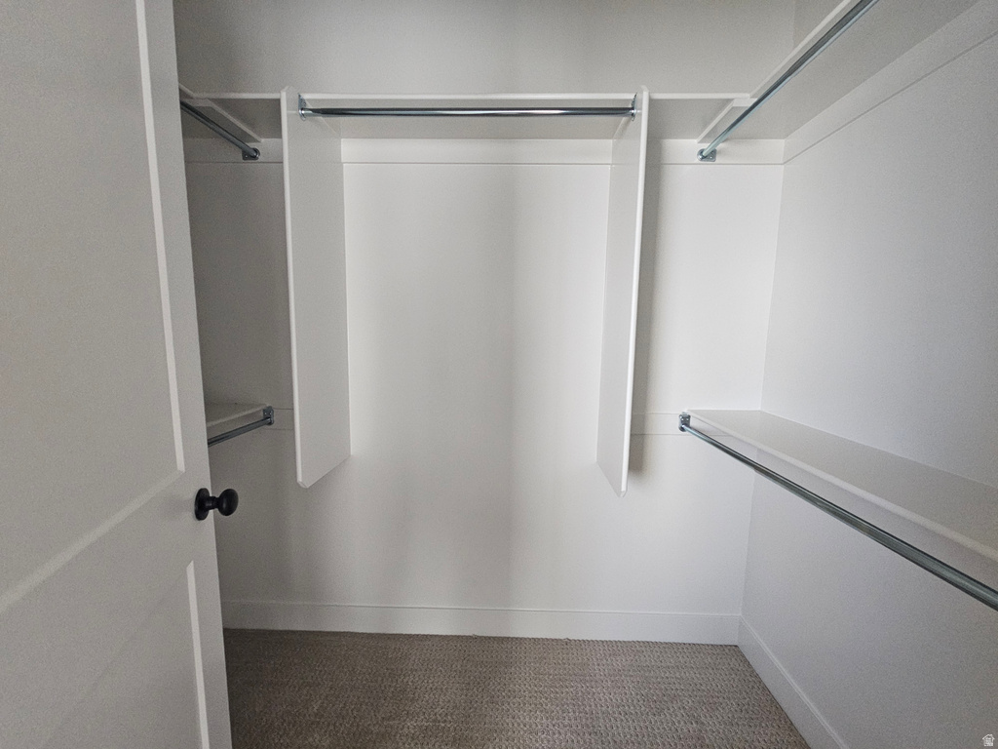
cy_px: 374
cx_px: 499
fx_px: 375
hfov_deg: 106.2
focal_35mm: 13
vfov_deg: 89.9
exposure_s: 1/77.4
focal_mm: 2.2
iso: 400
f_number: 2.2
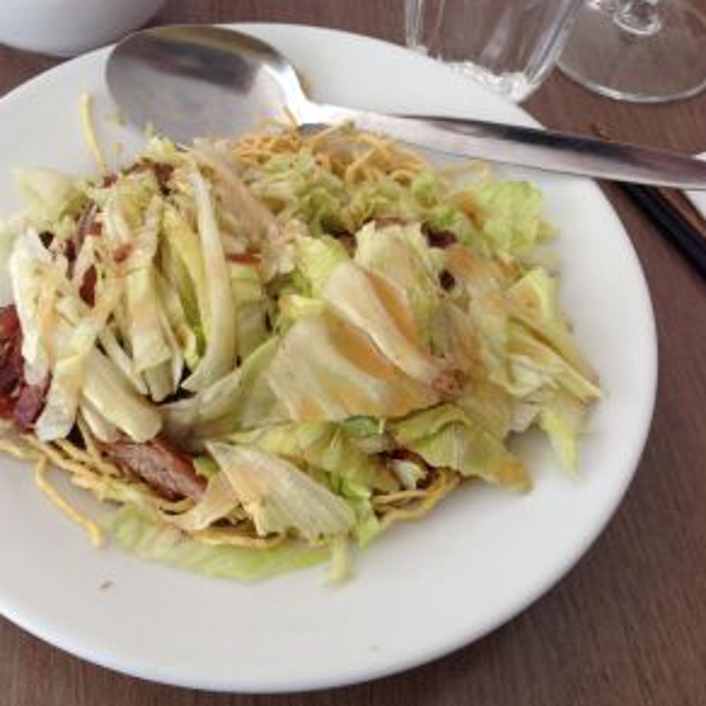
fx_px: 923
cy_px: 351
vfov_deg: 41.9
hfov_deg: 41.6
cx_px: 271
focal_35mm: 40
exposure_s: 1/40
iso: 50
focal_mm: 4.13
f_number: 2.4
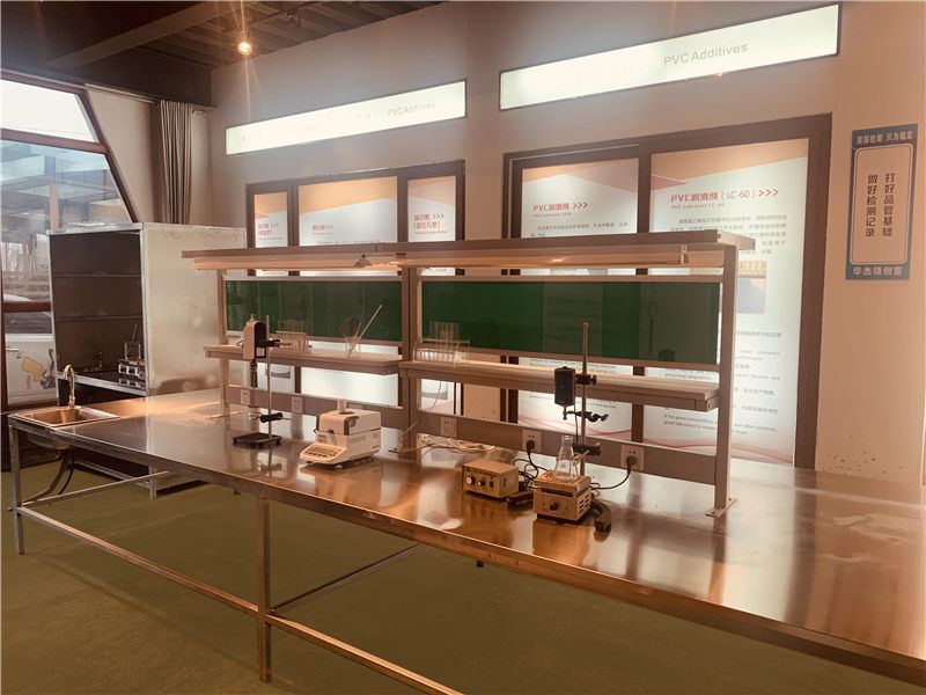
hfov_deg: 67.3
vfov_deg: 53.1
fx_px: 696
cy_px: 348
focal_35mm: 26
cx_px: 463
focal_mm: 4.25
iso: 125
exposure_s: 1/50
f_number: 1.8
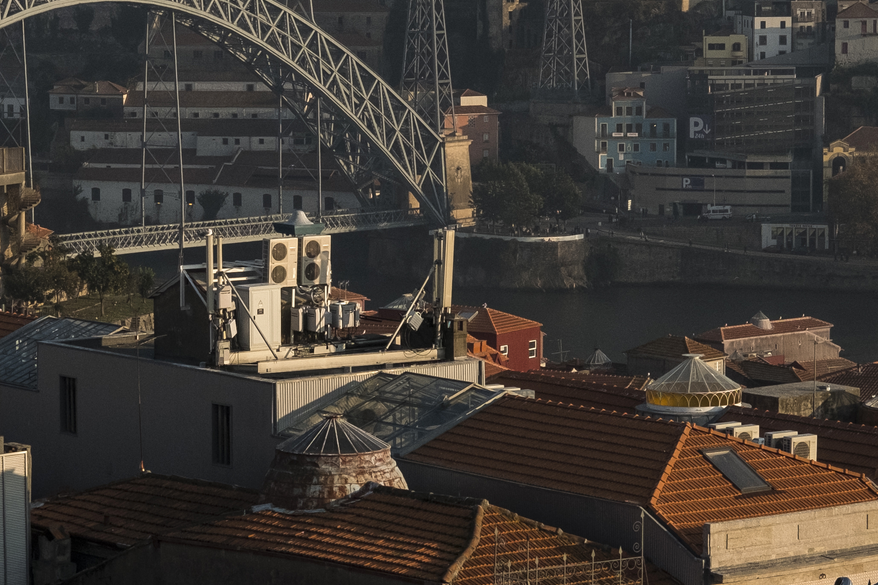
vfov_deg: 8.9
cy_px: 267
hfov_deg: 13.3
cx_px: 331
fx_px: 3755
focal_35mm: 154
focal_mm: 35
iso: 400
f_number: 8
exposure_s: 1/1250
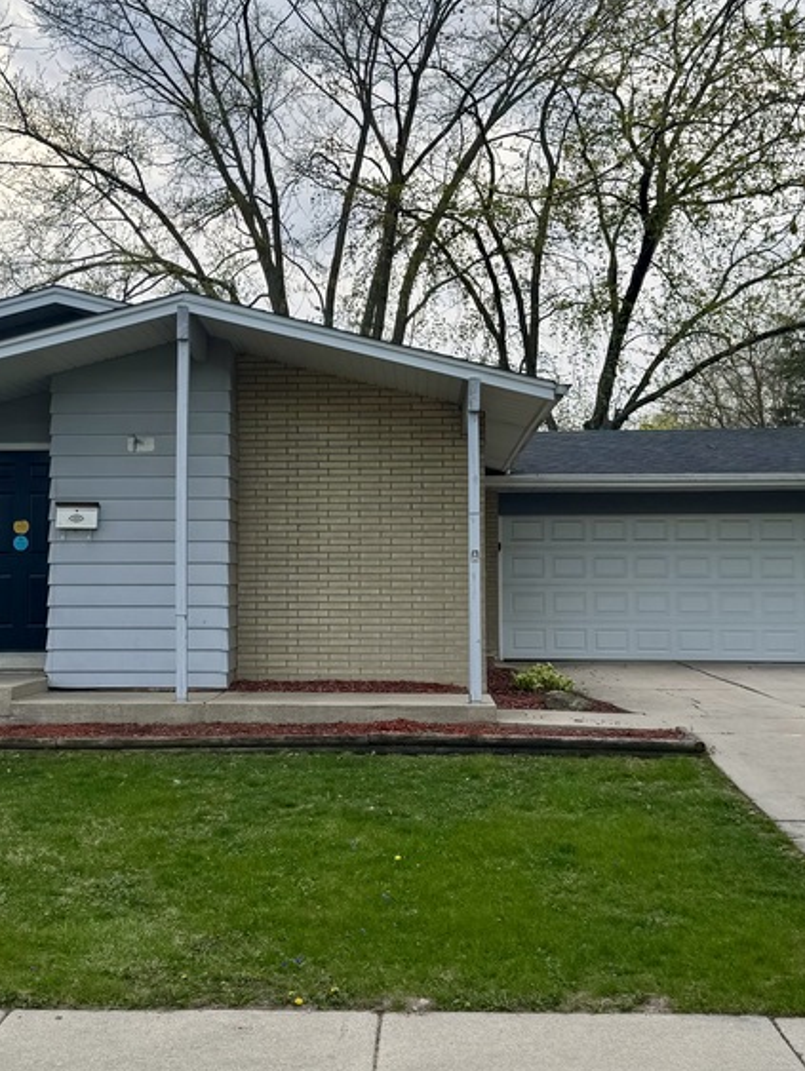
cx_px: 314
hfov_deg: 31.4
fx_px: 1425
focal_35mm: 46
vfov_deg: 41.2
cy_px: 495
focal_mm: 6.76
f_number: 1.78
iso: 80
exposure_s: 1/582
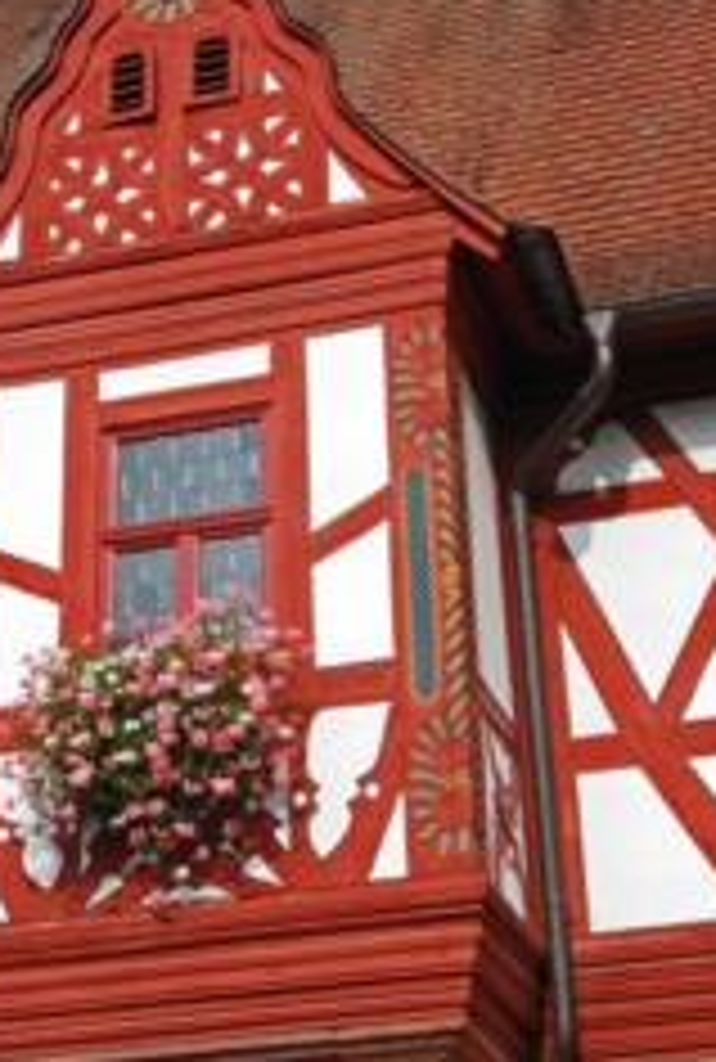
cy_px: 472
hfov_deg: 17.0
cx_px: 317
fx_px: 2397
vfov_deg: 25.0
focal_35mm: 81
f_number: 14
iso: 160
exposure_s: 1/100
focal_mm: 29
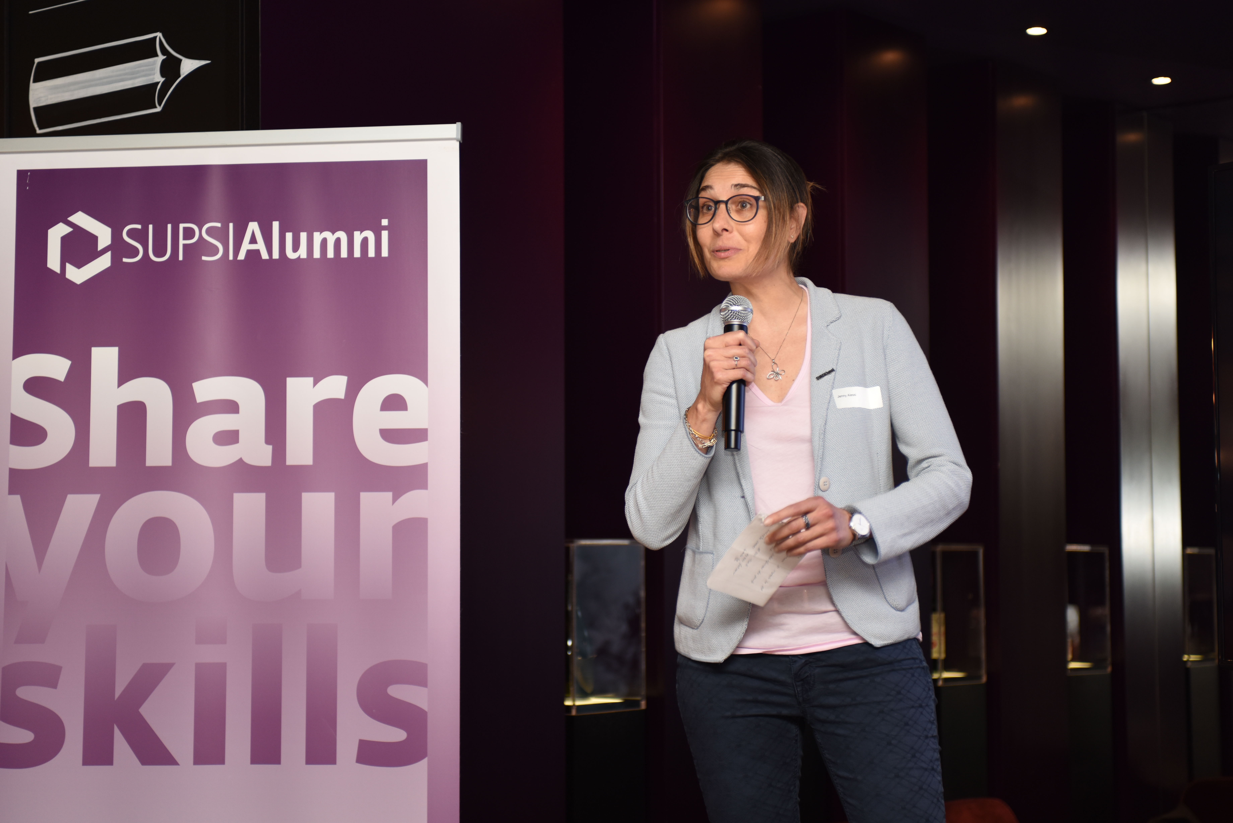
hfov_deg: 30.9
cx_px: 616
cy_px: 412
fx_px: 2227
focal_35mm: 65
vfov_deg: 20.9
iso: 500
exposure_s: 1/80
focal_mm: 65
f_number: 2.8
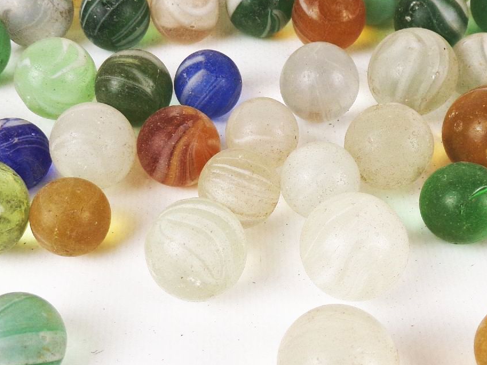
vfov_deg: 28.0
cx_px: 222
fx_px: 731
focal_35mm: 52
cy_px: 177
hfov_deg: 36.8
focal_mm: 4.3
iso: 80
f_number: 3
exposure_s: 1/45
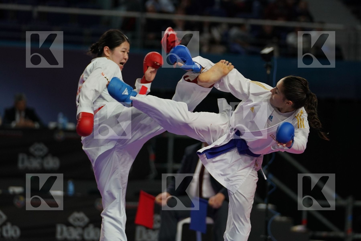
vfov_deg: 6.4
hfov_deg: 9.5
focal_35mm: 216
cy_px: 120
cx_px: 180
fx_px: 2166
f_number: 2.8
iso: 800
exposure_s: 1/1000
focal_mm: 144
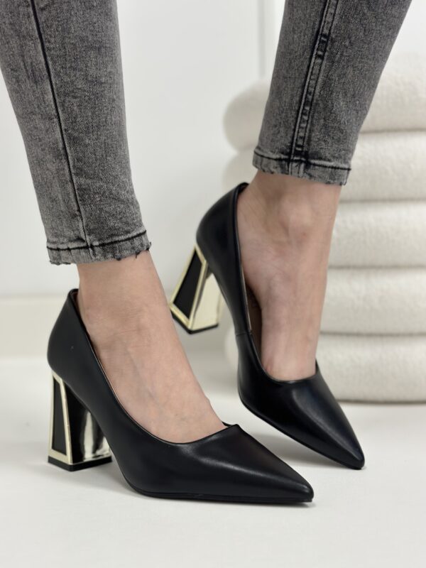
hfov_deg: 30.3
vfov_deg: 39.7
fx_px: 788
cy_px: 284
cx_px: 213
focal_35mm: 48
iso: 160
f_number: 1.78
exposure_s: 1/100
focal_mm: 6.86
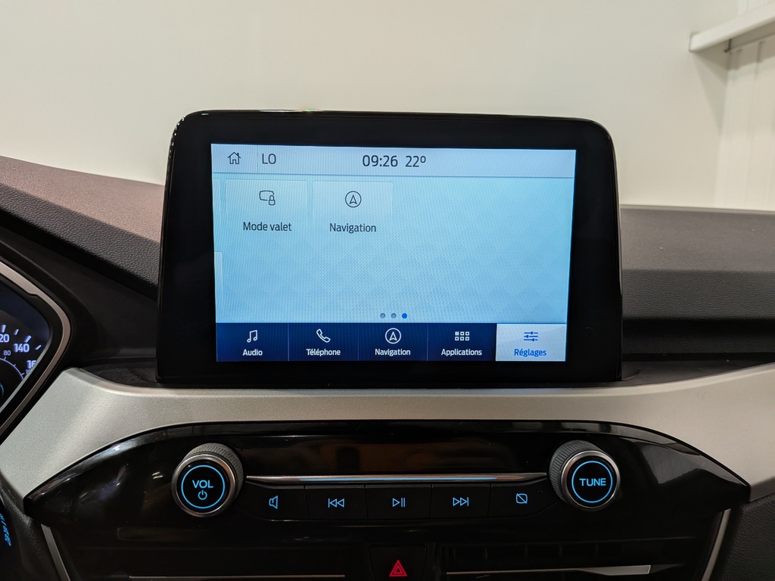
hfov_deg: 71.6
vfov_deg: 56.8
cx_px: 388
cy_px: 290
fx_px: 537
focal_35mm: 24
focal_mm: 4.53
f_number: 1.7
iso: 34
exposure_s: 1/94.8
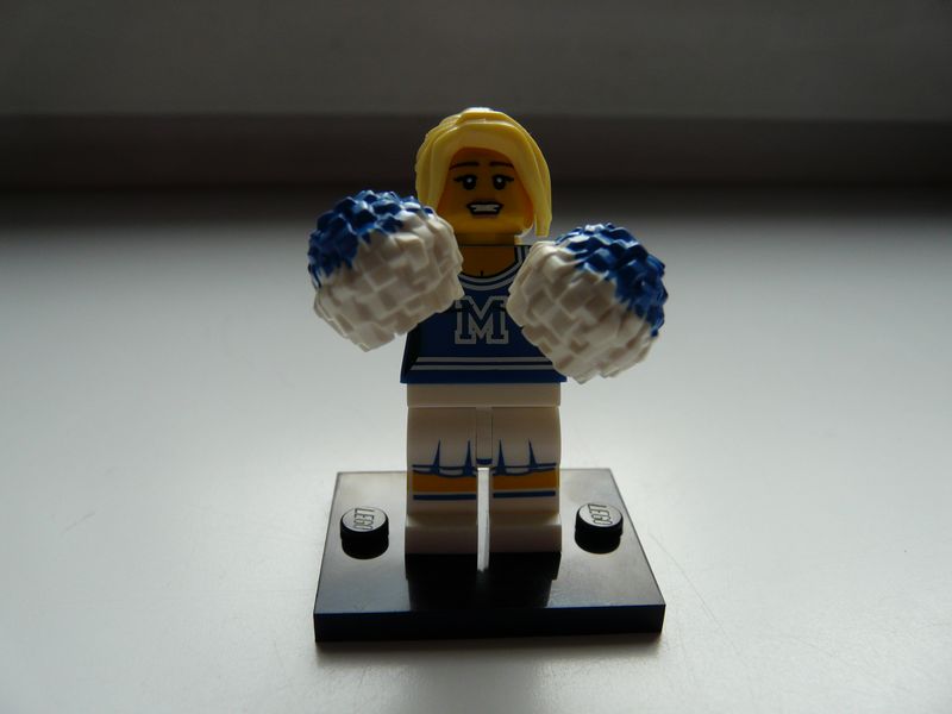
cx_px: 476
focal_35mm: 28
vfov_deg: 49.7
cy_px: 357
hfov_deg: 63.4
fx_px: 770
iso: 100
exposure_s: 1/125
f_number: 3.2
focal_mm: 4.6
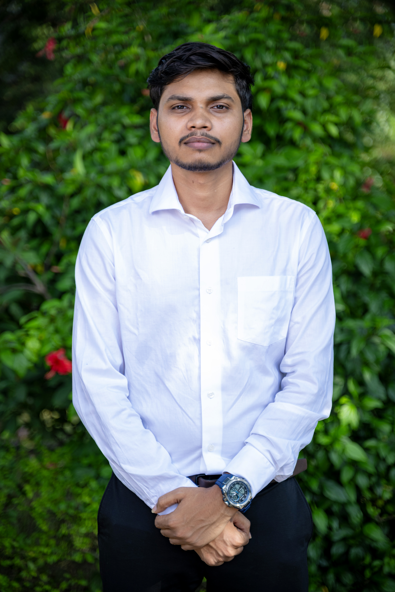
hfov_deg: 20.0
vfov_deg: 29.7
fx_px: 1119
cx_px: 198
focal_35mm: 68
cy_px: 296
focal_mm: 68
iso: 200
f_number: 2.8
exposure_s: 1/800
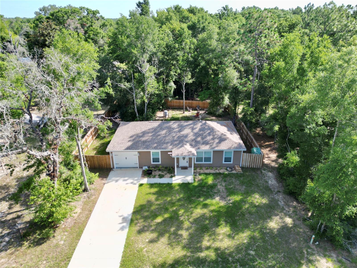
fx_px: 248
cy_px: 134
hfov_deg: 71.6
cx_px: 178
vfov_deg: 56.8
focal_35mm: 24
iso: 110
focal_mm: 6.72
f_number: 1.7
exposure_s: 1/1000
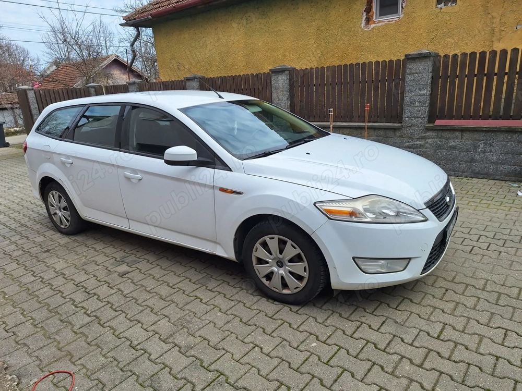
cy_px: 196
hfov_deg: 73.9
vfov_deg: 58.9
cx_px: 261
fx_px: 347
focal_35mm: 23
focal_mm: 5.54
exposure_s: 1/1600
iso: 40
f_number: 1.8
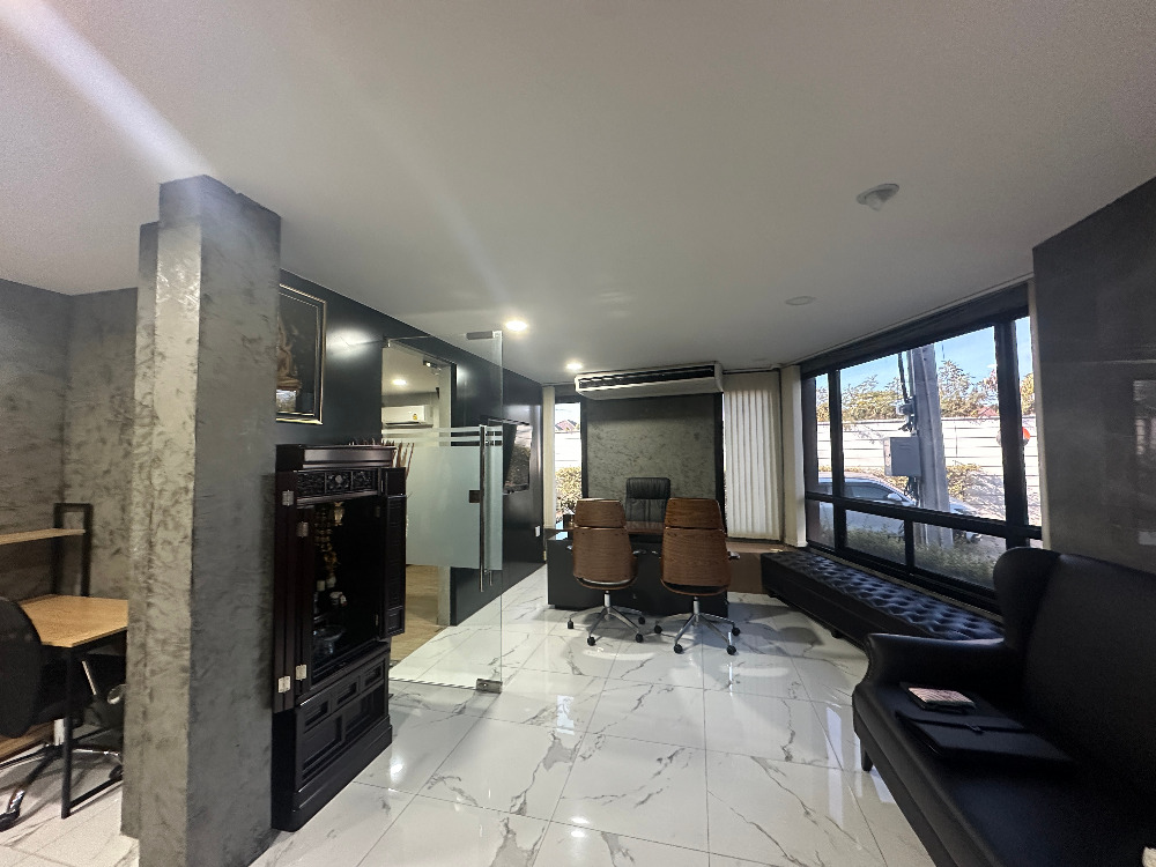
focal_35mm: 14
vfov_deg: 85.7
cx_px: 578
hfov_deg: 102.1
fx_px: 468
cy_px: 434
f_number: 2.2
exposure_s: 1/50
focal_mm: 2.22
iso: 500
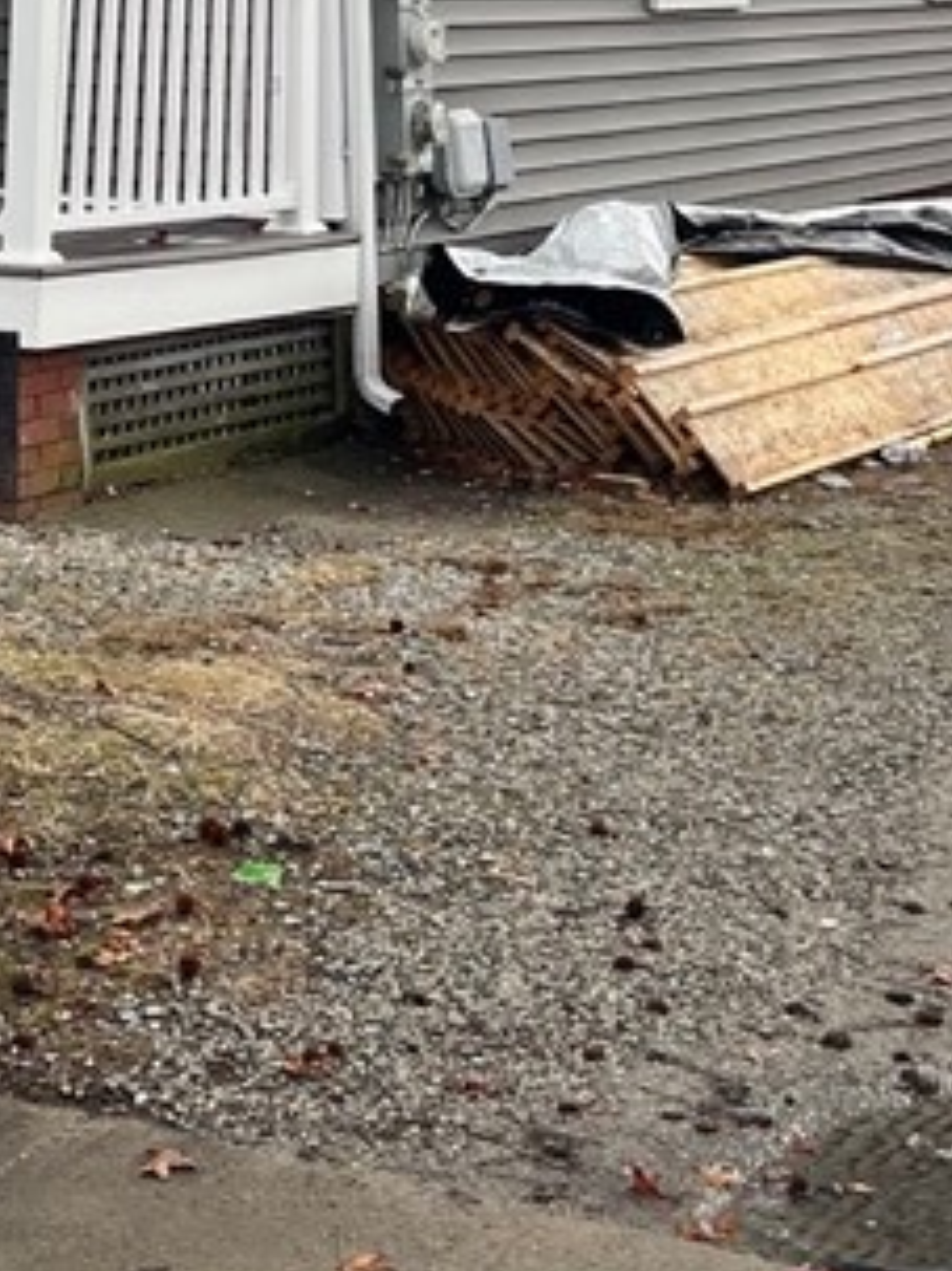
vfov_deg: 19.9
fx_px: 3229
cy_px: -503
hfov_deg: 16.2
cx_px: -117
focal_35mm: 88
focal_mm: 5.1
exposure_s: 1/378
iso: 50
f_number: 1.6
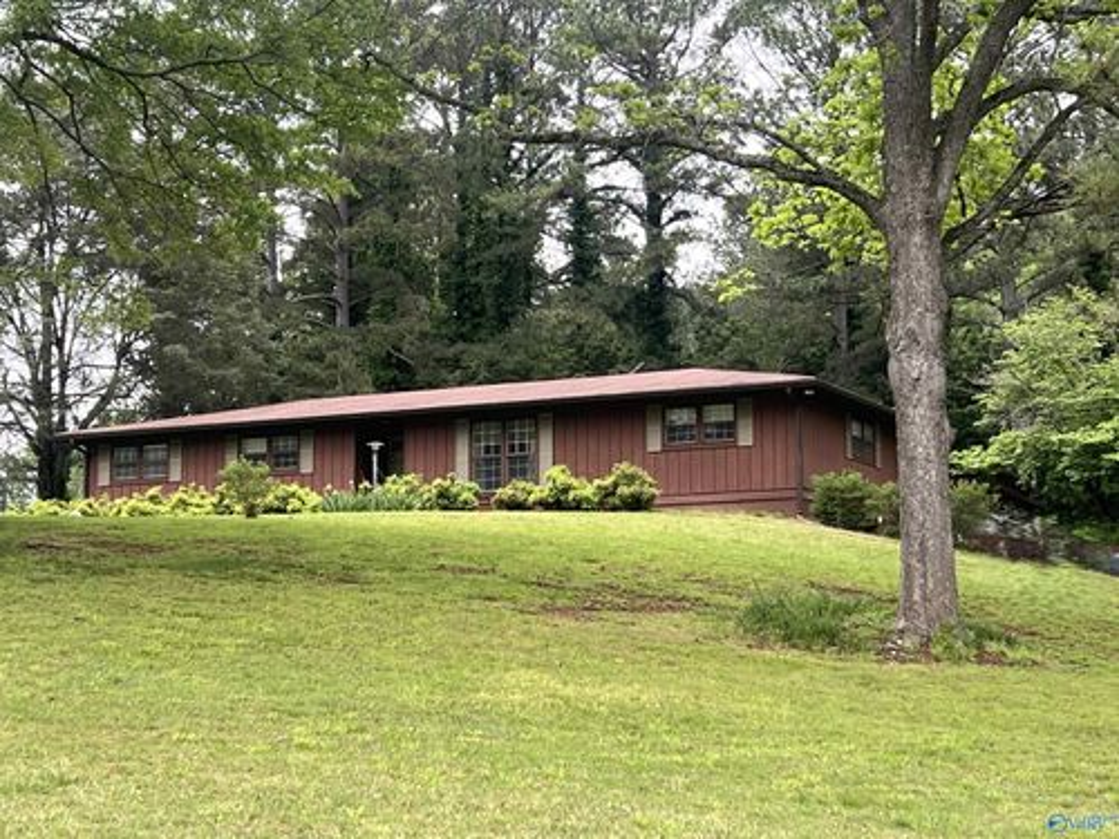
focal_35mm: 66
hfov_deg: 29.4
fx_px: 2134
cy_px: 420
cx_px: 560
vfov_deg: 22.3
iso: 50
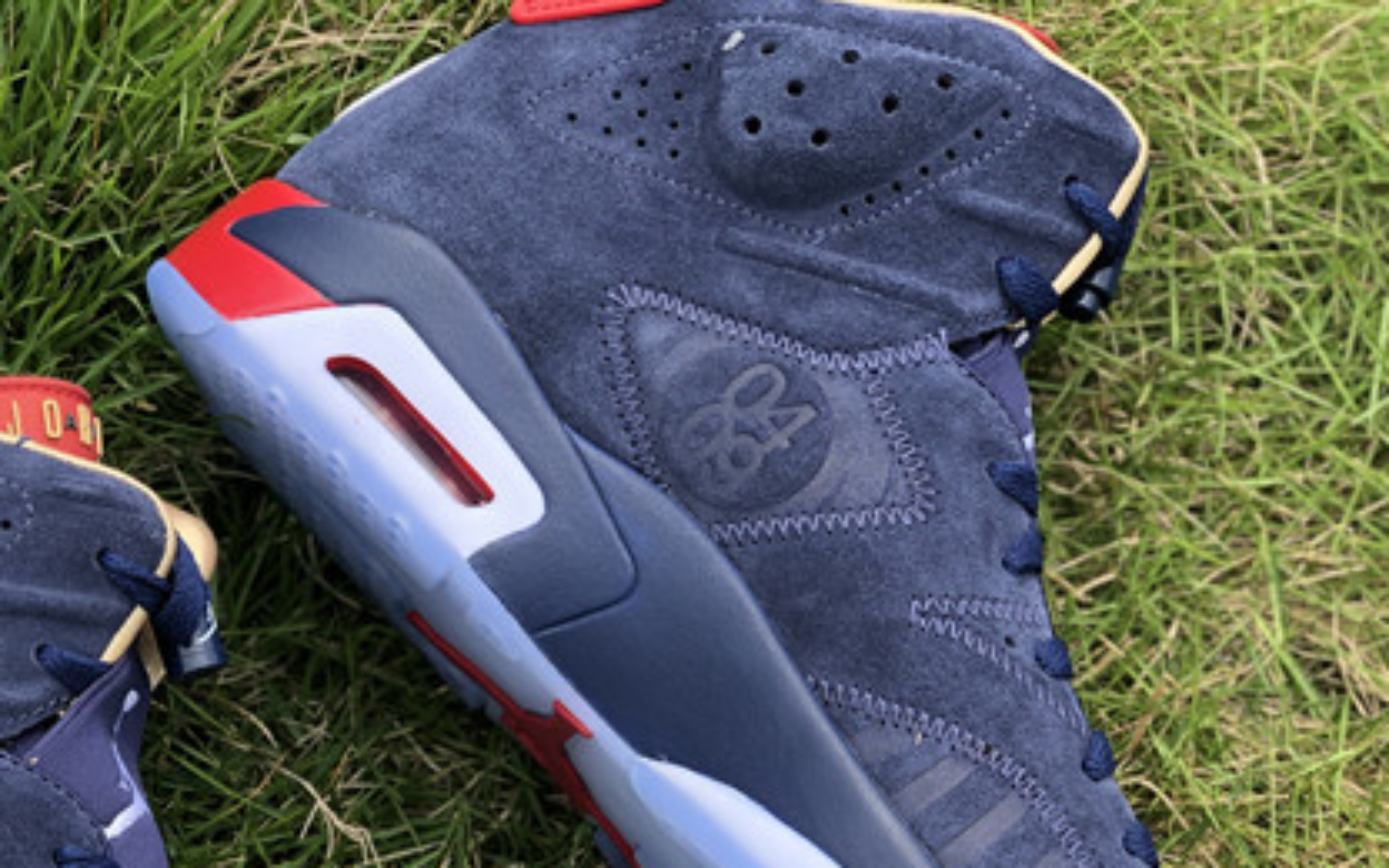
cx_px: 384
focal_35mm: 98
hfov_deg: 21.1
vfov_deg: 13.2
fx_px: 3710
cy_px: 883
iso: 16
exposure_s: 1/289
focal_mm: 6
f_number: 2.4
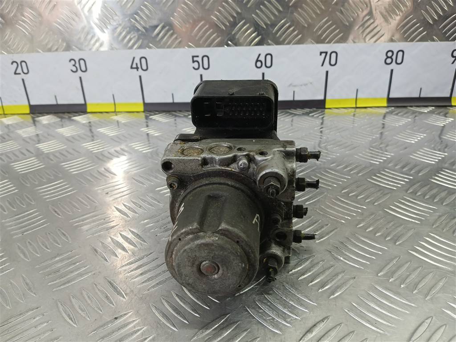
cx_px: 228
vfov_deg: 51.4
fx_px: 356
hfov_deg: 65.3
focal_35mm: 27
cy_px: 171
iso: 169
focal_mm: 4.11
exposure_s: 1/50
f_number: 1.6
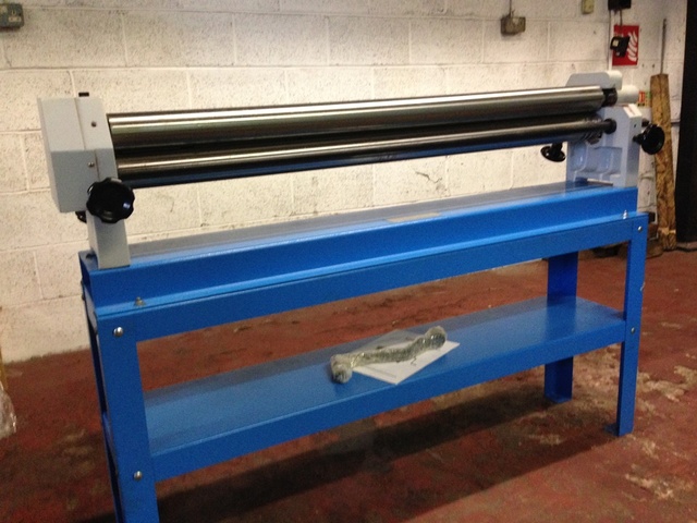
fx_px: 664
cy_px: 262
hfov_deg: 55.4
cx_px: 348
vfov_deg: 42.9
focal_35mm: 33
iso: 400
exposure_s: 1/20
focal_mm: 4.12
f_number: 2.4
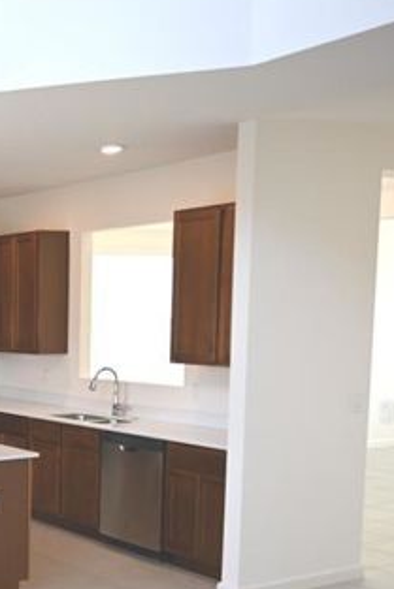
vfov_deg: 36.3
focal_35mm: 54
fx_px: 885
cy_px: 412
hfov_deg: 21.8
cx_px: -161
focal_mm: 24
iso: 100
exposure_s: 1/40
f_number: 4
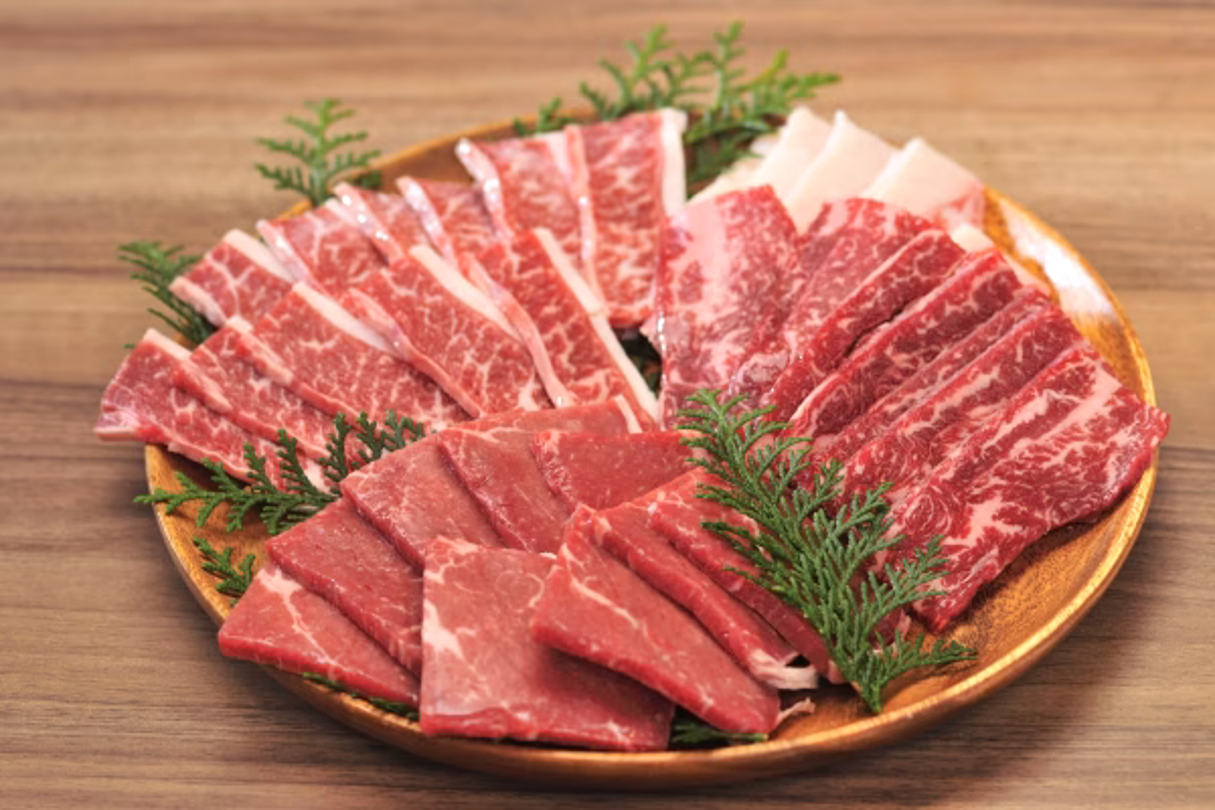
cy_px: 405
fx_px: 3543
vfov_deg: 13.0
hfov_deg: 19.5
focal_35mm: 105
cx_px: 608
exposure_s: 1/125
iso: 500
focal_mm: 105
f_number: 7.1
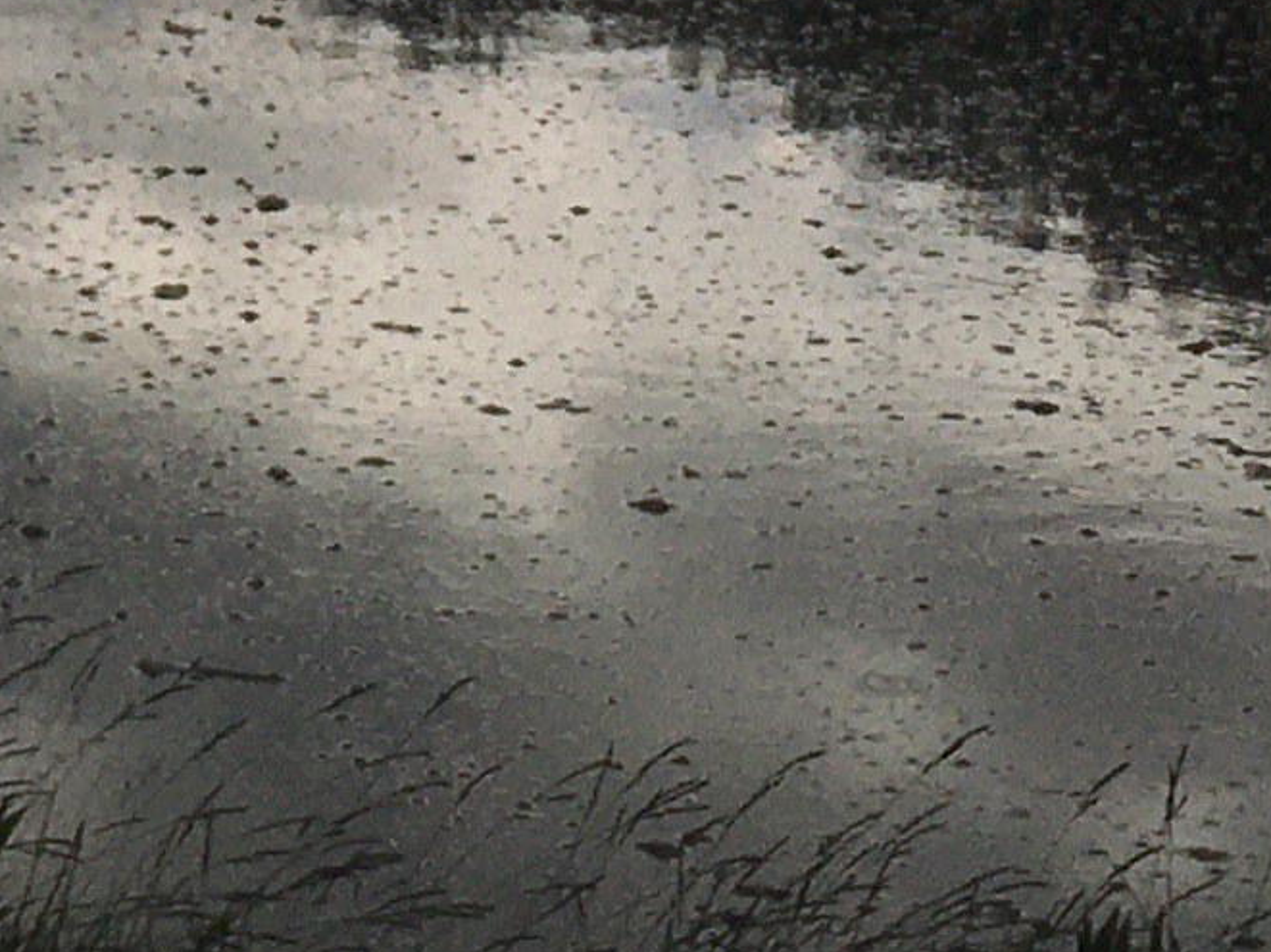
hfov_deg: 10.8
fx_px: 6495
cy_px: -1239
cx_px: -588
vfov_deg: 7.8
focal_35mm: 177
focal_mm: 4.15
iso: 25
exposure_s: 1/12821
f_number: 2.2
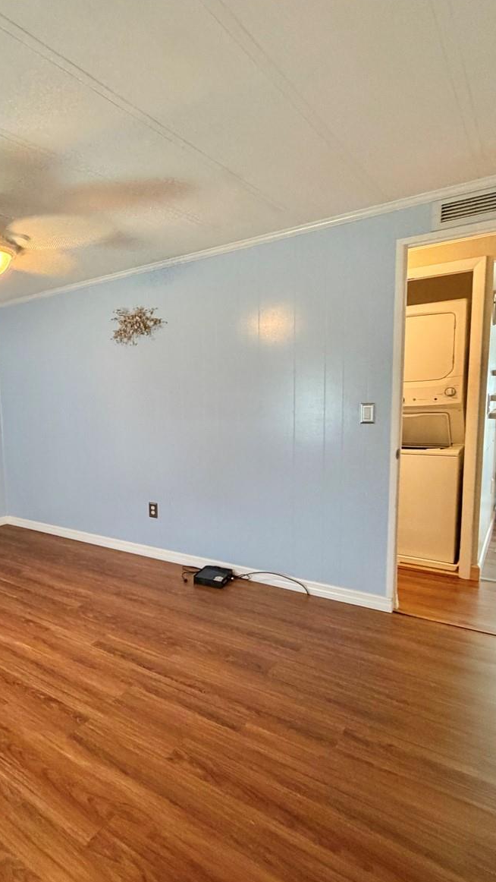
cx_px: 89
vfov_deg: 83.8
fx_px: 491
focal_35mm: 21
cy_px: 450
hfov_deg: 50.0
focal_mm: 2.22
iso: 400
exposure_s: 1/60
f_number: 2.2
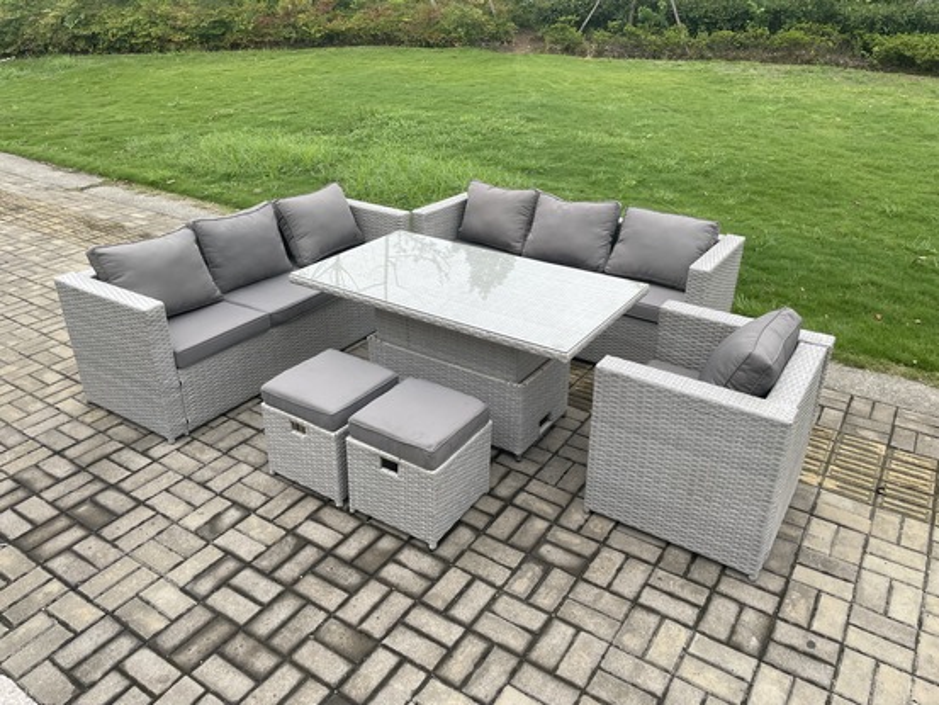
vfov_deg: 53.1
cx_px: 470
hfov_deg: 67.3
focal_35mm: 26
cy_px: 352
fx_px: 705
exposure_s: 1/578
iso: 32
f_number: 1.6
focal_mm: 4.2
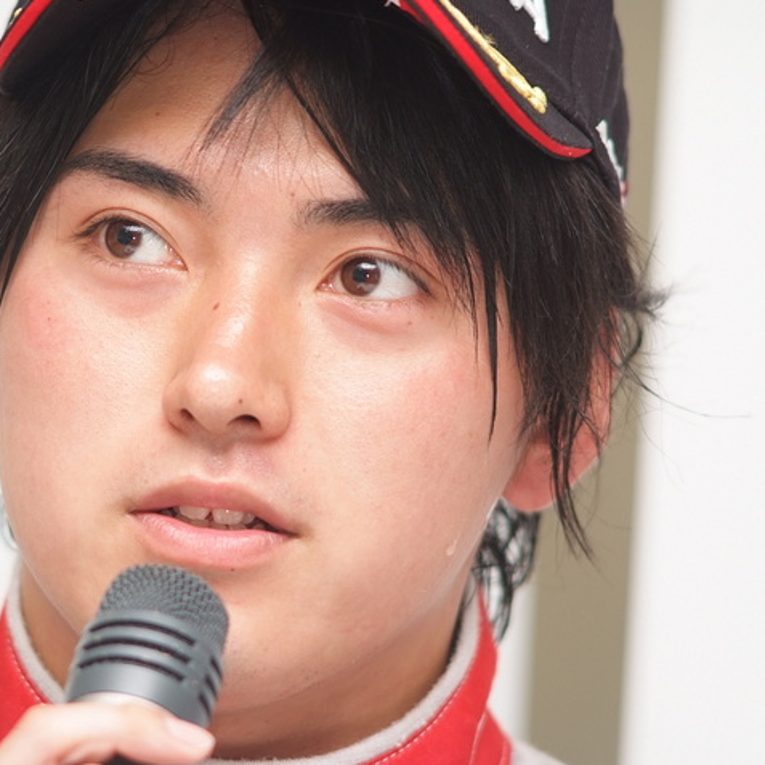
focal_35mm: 346
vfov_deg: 5.1
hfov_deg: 5.1
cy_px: 382
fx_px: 8651
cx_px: 208
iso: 400
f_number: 2.8
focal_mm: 180
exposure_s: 1/250
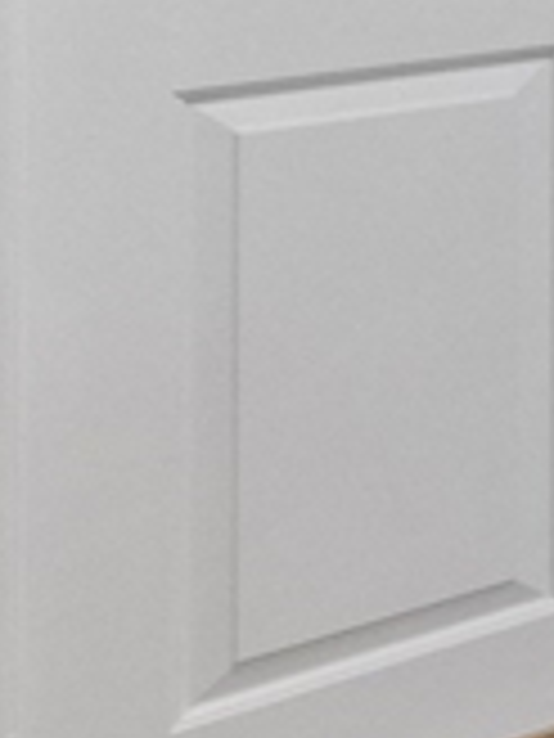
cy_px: -340
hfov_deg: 8.3
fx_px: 1920
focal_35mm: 90
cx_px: 2189
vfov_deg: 19.3
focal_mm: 10
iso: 800
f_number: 7.1
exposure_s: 1/1.25
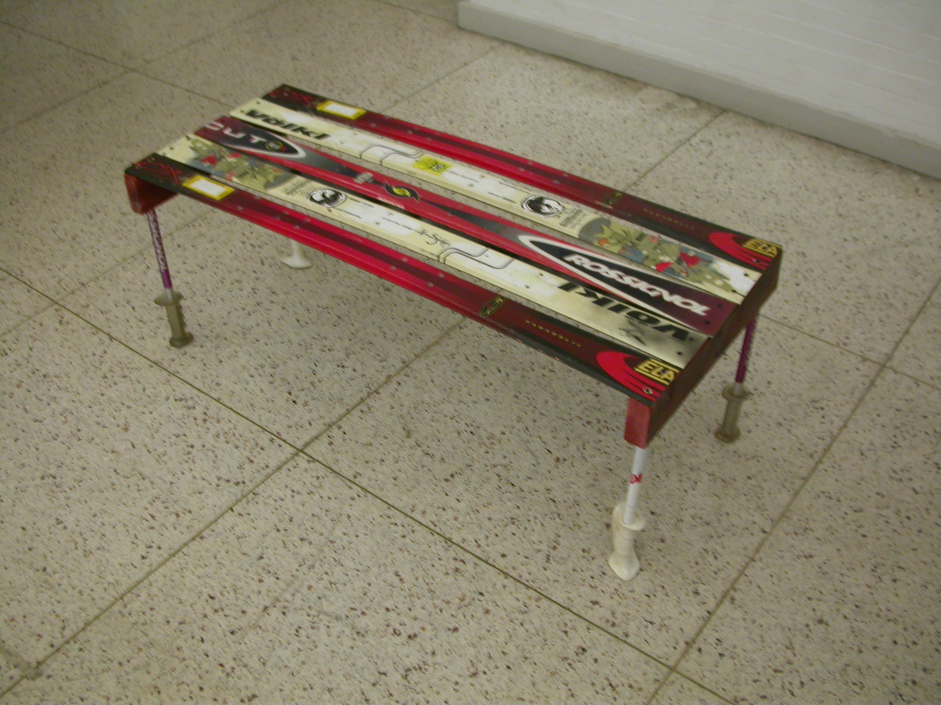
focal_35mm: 38
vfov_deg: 37.7
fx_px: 1033
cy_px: 352
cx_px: 470
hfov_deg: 49.0
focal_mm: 7.85
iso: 100
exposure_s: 1/32.2
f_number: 2.6
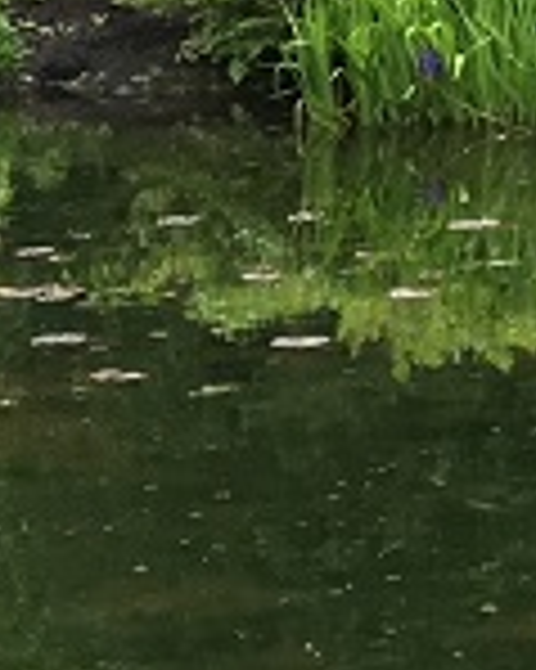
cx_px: 2356
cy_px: 40
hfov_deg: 5.6
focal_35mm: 228
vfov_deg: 8.4
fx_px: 4526
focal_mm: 4.15
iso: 25
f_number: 2.2
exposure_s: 1/227
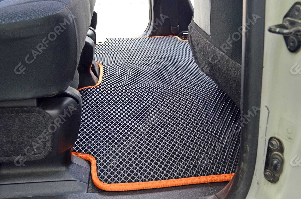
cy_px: 100
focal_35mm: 42
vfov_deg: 31.8
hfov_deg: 46.5
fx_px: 350
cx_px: 150
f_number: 8
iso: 800
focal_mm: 28
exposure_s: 1/15
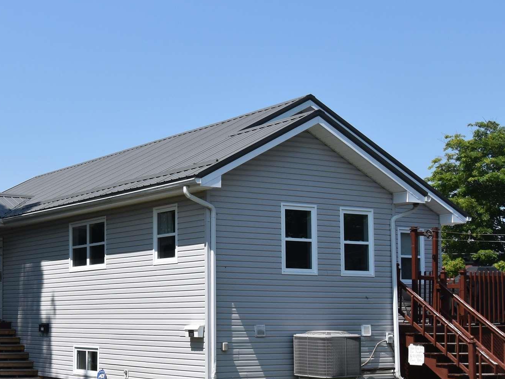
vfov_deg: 21.9
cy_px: 248
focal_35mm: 67
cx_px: 50
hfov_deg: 27.9
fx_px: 977
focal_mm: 20
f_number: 9.5
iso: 200
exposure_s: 1/350
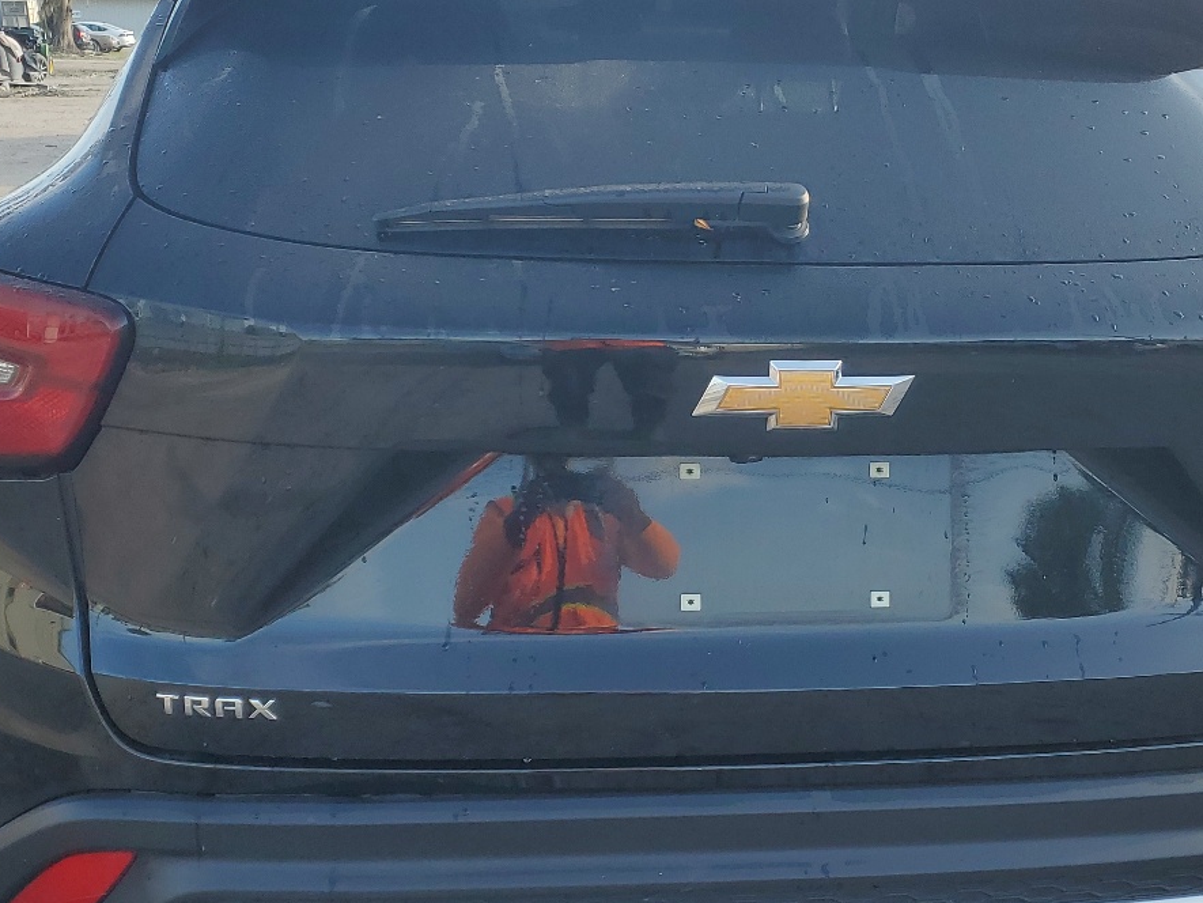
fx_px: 1634
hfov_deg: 40.3
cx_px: 719
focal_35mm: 47
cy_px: 500
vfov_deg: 30.9
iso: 50
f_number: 1.5
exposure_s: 1/714
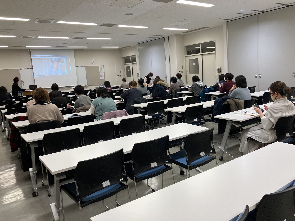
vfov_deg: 49.7
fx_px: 239
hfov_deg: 63.4
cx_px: 148
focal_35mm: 28
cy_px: 110
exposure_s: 1/100
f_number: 1.8
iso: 80
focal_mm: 3.99
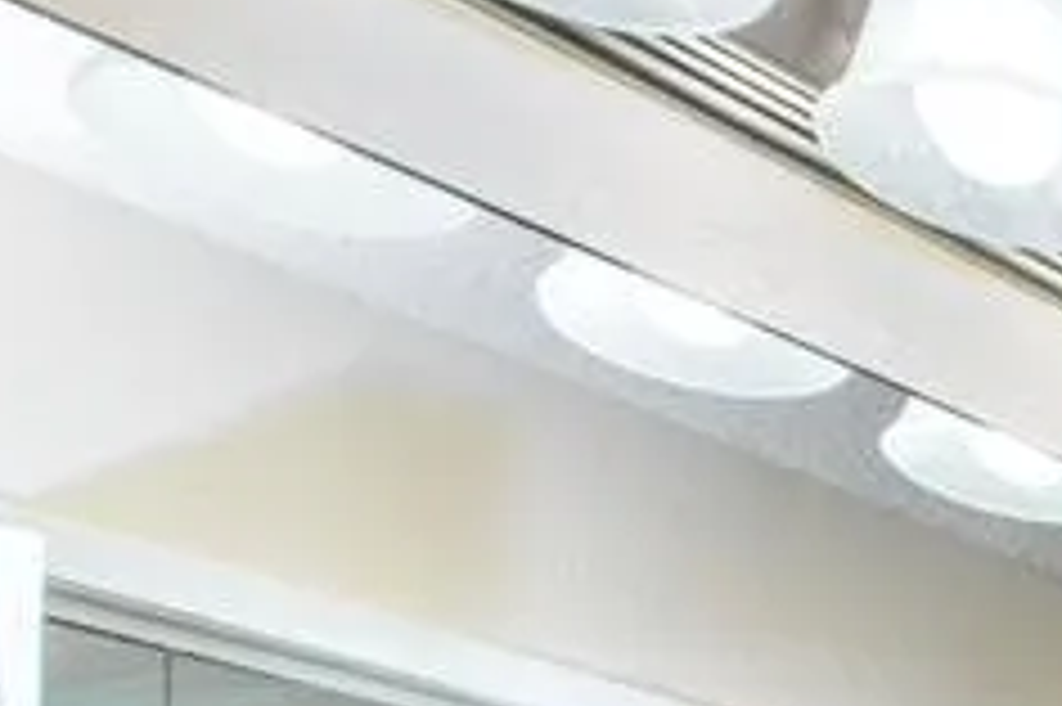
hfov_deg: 19.5
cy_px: 1408
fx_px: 1916
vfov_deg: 16.2
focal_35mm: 65
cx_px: 2066
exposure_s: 1/250
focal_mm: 10
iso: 100
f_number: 5.6
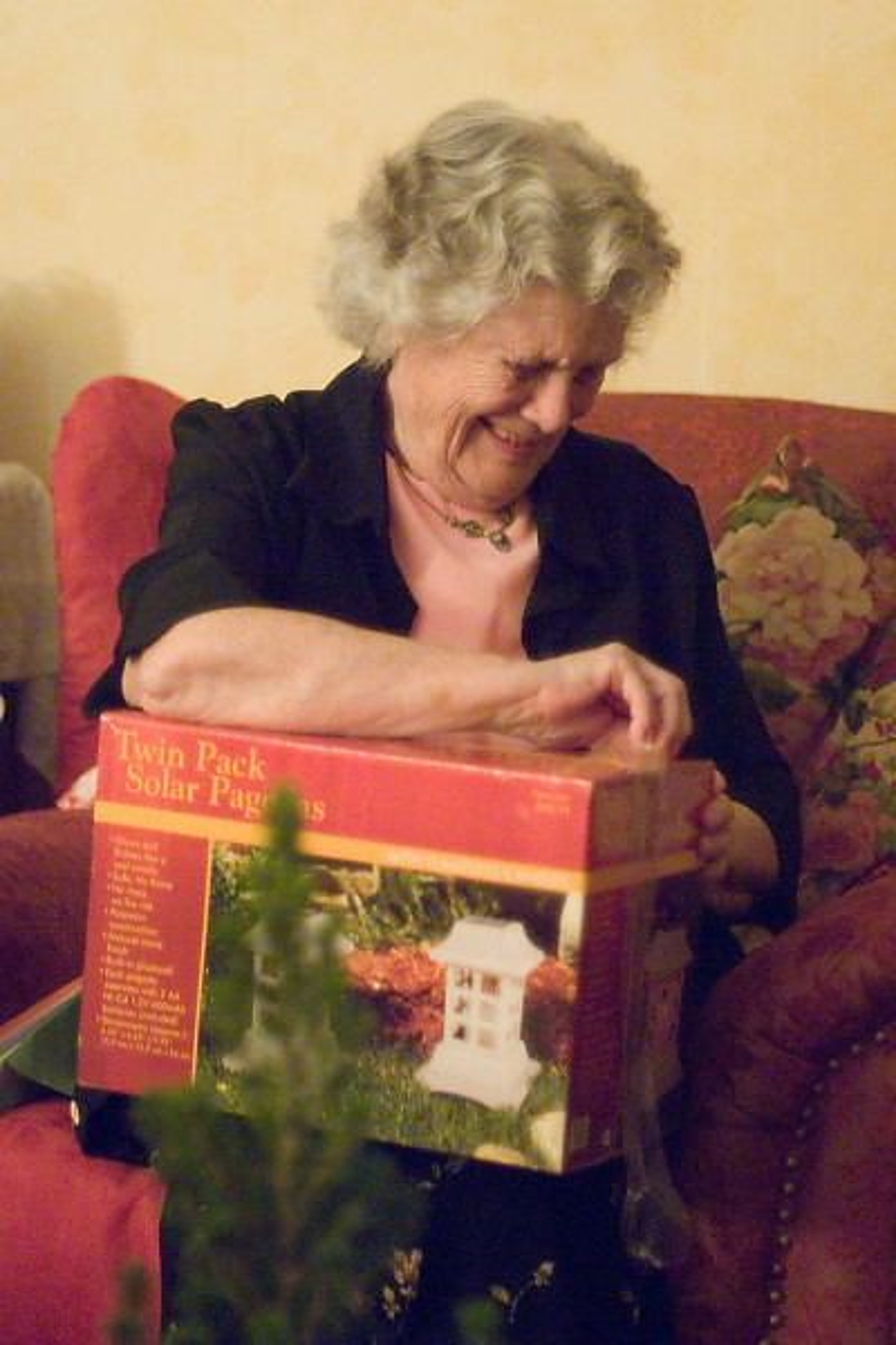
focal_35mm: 75
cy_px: 672
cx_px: 448
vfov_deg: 27.0
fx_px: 2800
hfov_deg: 18.2
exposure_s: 1/50
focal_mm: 50
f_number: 1.4
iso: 640
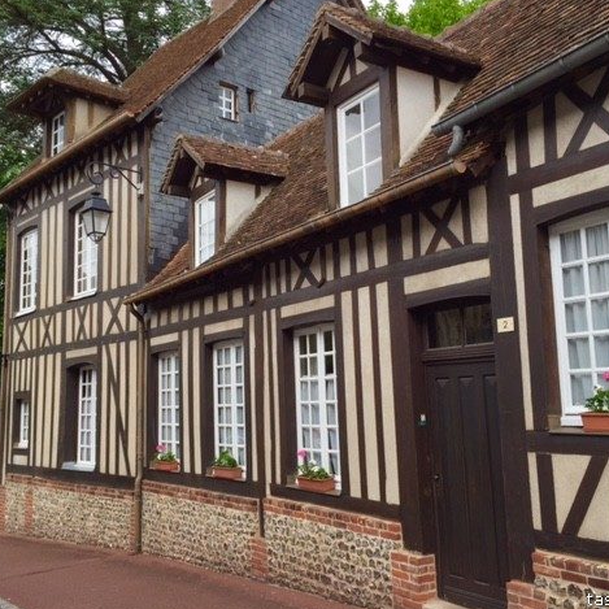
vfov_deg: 47.2
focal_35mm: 35
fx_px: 697
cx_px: 291
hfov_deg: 47.2
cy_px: 304
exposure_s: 1/746
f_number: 2.2
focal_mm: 4.15
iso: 32
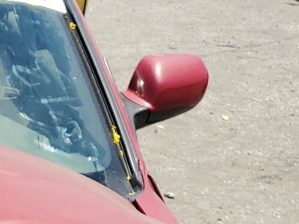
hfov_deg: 15.6
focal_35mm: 109
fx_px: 941
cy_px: 405
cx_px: -230
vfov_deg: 12.4
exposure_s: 1/2000
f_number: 1.5
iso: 50
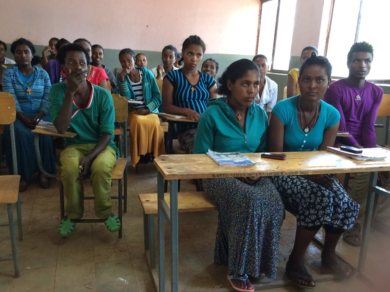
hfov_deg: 61.7
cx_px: 195
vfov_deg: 48.2
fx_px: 327
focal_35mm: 29
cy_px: 146
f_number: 2.2
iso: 200
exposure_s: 1/33
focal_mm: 4.15
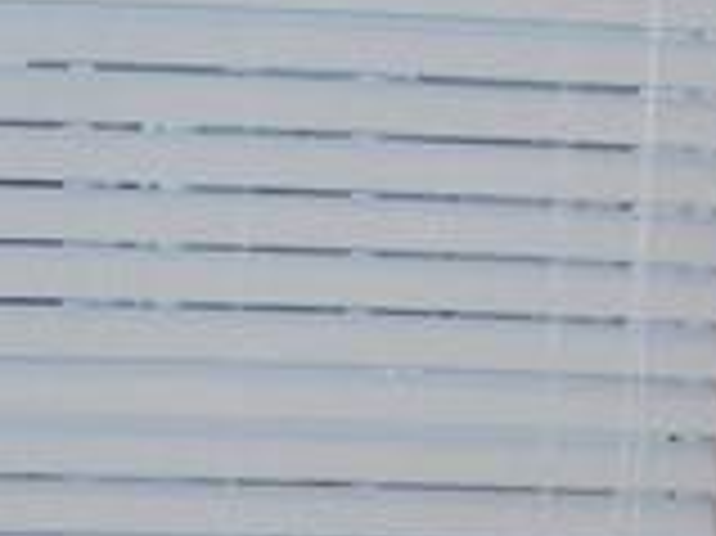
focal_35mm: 219
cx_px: -81
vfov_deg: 6.6
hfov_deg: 9.0
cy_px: 1018
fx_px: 4526
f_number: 3.9
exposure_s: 1/30
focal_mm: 6
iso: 320
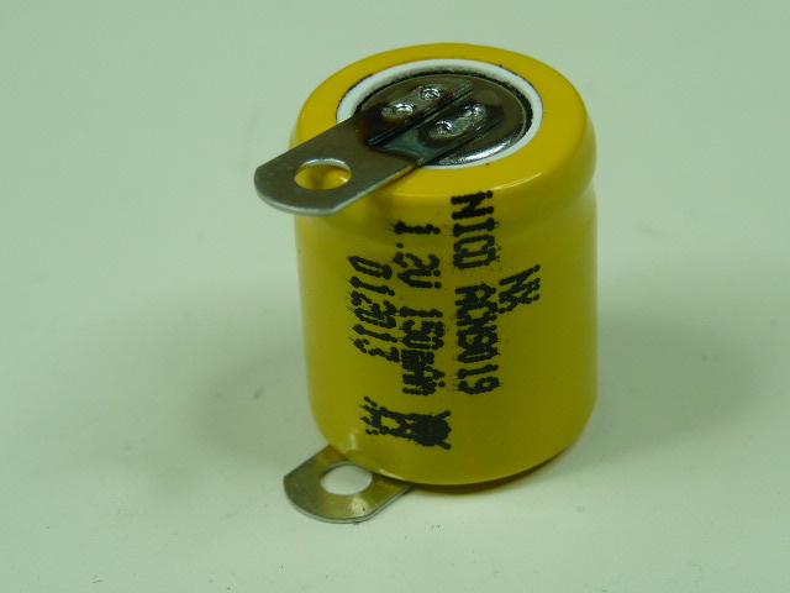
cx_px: 395
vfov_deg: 13.7
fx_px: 2465
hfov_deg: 18.2
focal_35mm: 108
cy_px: 296
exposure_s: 1/60
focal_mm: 10.8
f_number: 3.2
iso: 100
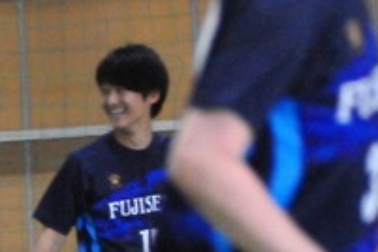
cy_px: 240
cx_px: -229
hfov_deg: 4.9
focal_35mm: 417
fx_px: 4378
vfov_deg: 3.3
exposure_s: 1/500
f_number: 2.8
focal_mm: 80
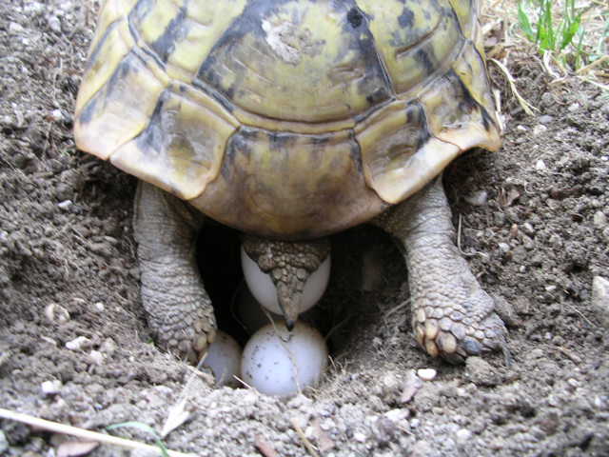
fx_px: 669
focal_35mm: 38
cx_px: 304
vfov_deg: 37.7
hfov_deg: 49.0
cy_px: 228
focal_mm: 5.8
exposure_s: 1/51.7
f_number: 2.8
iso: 100
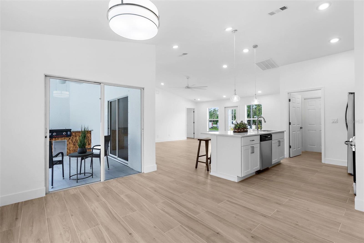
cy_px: 122
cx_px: 182
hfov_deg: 96.7
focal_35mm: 16
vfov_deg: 73.7
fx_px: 162
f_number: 8
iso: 400
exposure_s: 1/250
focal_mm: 16
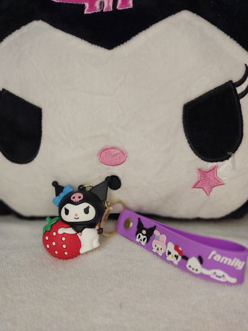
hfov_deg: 54.9
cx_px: 124
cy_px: 166
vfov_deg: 69.4
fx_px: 239
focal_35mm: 25
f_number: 1.79
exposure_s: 1/60
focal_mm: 4.71
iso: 126
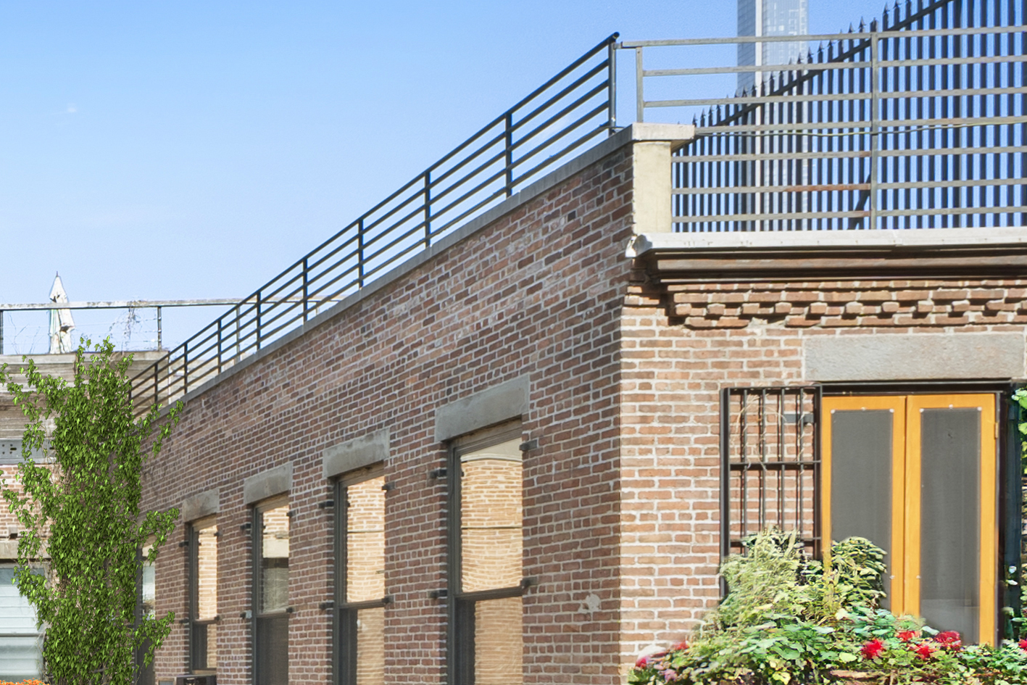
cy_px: 686
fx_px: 1426
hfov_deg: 29.8
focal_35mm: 50
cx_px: -376
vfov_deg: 25.6
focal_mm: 12
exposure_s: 1/25
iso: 400
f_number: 11
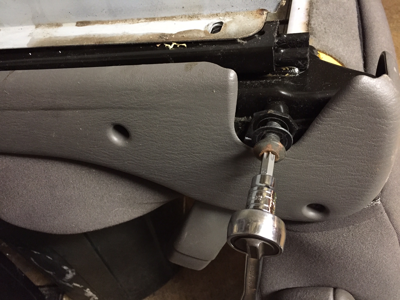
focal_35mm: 29
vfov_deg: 48.2
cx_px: 200
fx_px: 335
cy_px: 150
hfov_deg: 61.7
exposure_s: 1/15
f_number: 2.2
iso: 320
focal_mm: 4.15
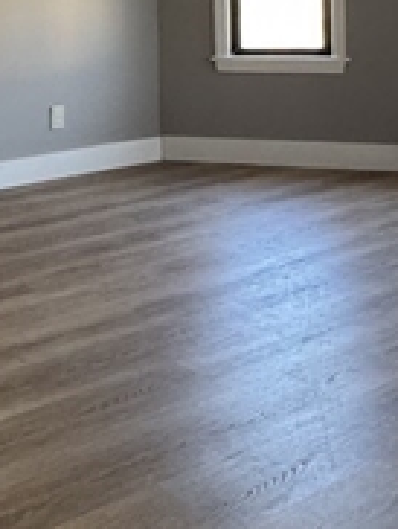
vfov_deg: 31.0
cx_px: 52
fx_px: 902
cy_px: 41
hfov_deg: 24.3
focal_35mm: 59
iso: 250
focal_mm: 2.22
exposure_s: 1/99
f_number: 2.2
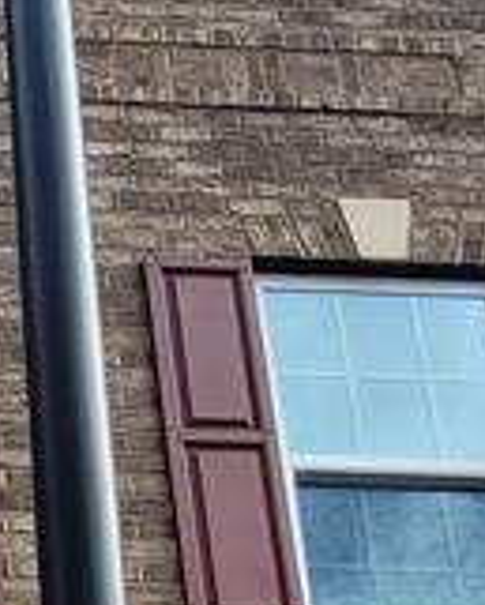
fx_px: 1524
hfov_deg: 15.9
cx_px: -327
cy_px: 823
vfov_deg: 20.2
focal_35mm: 85
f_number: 2.2
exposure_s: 1/659
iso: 64
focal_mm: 2.2
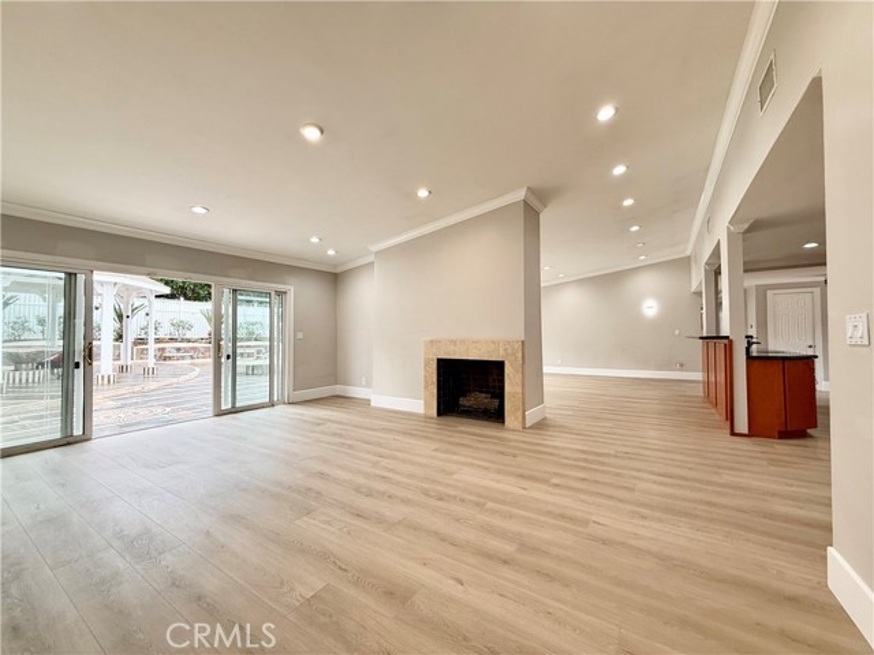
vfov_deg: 85.7
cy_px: 328
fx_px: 353
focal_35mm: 14
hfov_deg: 102.1
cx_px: 437
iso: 80
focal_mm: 2.22
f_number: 2.2
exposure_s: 1/120
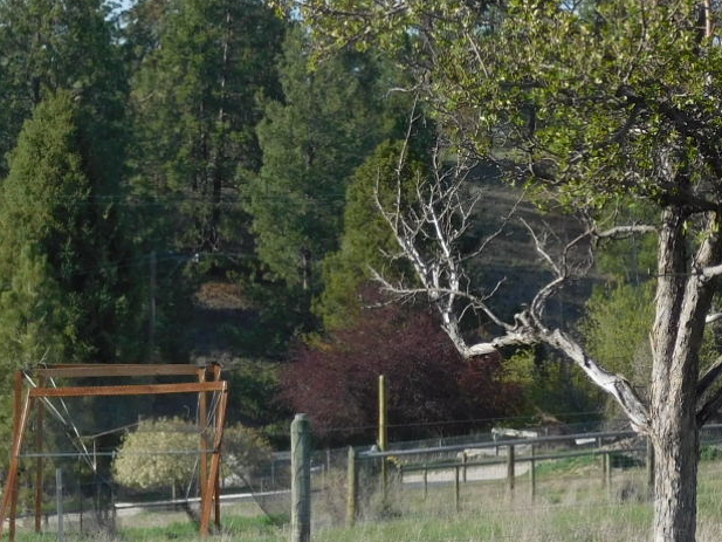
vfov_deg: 3.9
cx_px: 252
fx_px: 8011
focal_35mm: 384
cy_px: 362
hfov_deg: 5.2
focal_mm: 26.3
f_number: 5.1
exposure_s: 1/500
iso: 125
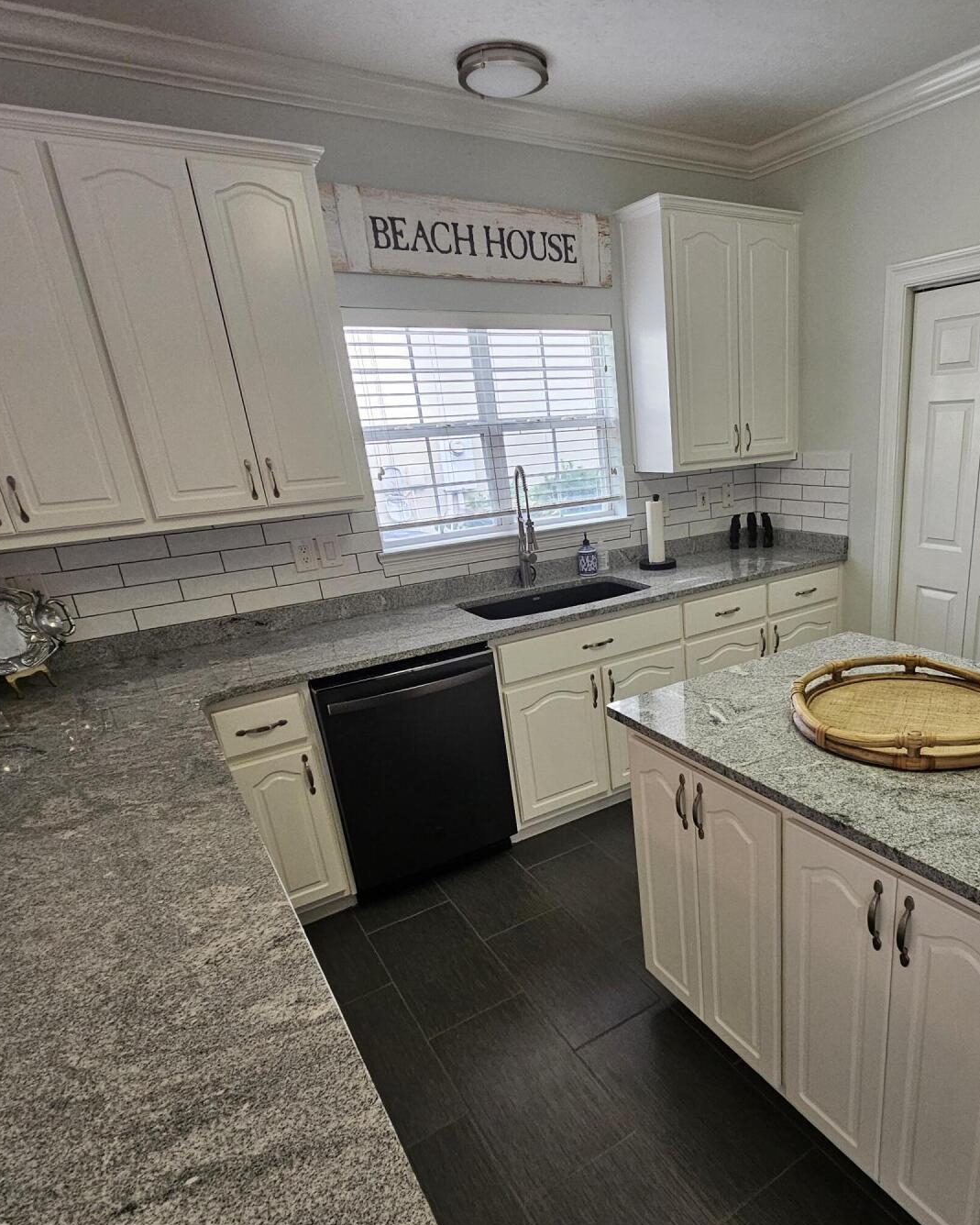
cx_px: 647
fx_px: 689
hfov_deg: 69.0
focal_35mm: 19
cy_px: 694
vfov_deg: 82.8
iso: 250
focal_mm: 2.2
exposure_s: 1/60
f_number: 2.2
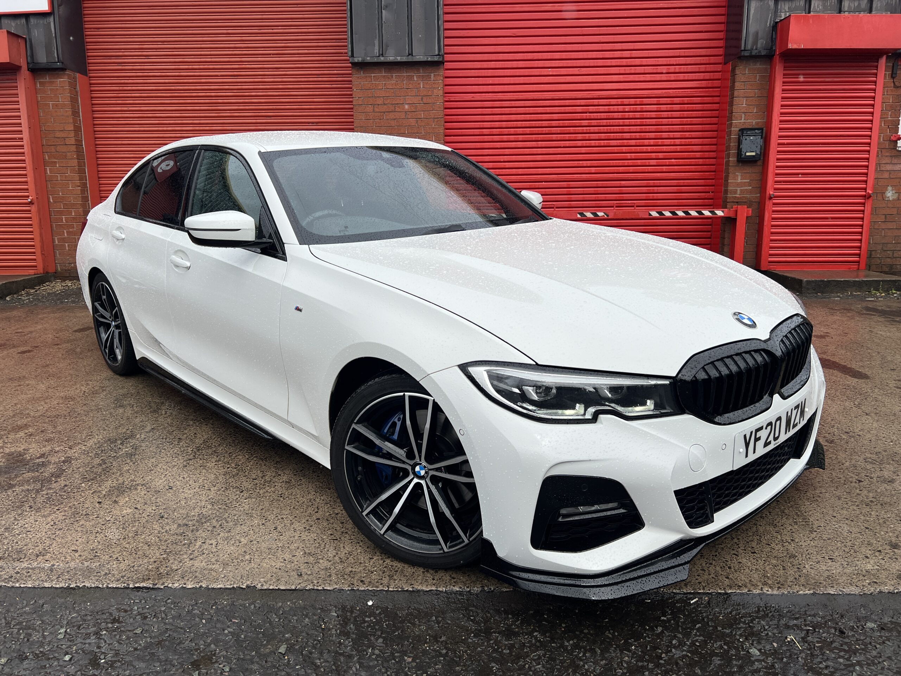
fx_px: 677
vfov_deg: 53.1
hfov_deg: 67.3
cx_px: 450
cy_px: 338
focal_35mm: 26
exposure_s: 1/4630
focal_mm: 5.7
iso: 50
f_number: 1.5
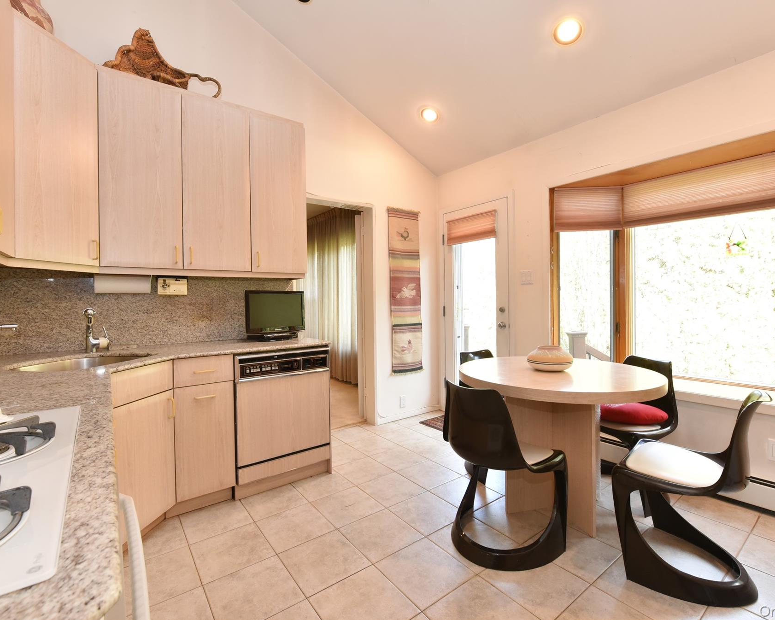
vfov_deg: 80.4
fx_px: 367
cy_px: 307
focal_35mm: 16
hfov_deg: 93.1
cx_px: 381
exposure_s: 1/25
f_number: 10
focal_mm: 14
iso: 1600
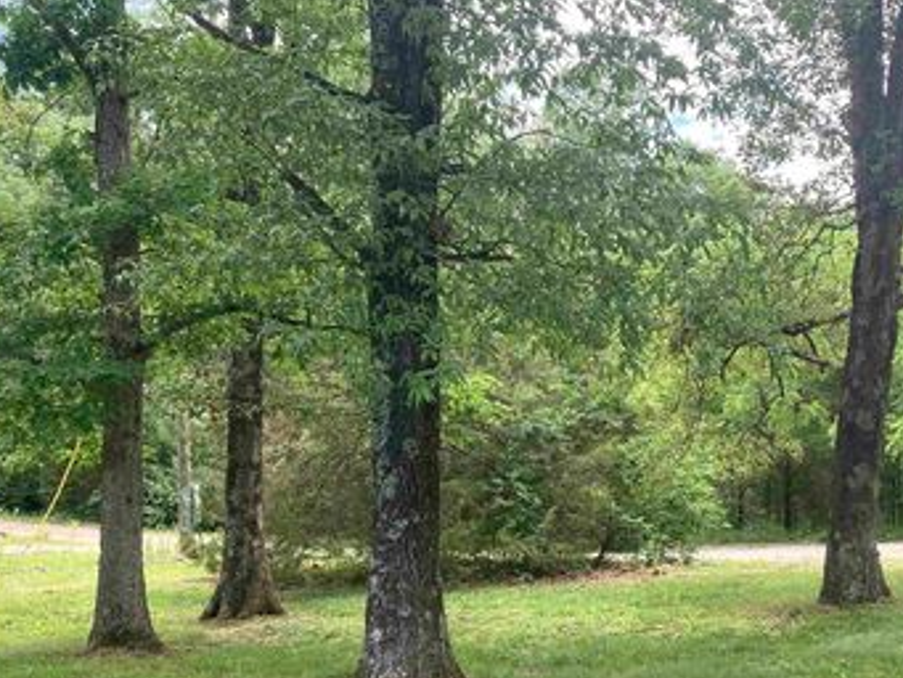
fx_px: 1070
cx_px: 625
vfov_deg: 34.7
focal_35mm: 41
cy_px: 475
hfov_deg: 44.9
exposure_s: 1/261
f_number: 1.8
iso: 25
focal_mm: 3.99
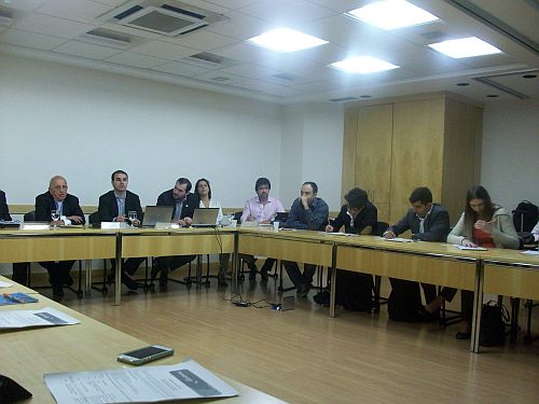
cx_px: 270
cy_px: 202
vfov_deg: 41.8
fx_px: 529
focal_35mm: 34
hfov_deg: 54.0
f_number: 2.8
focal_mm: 5.7
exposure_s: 1/16.5
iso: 160
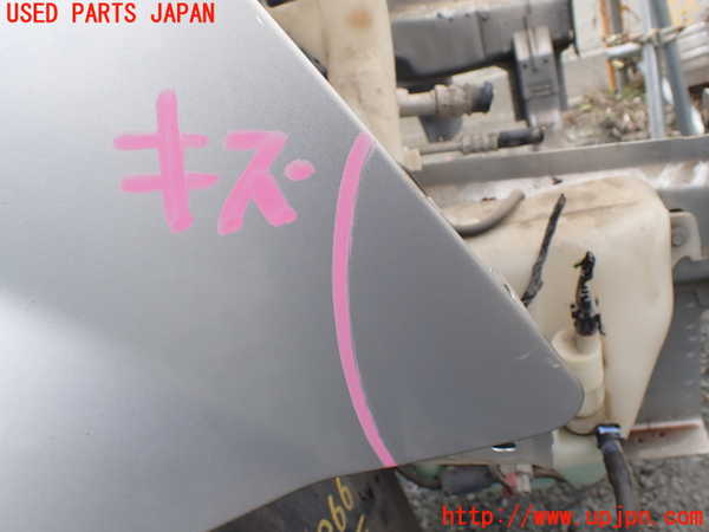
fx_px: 614
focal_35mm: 30
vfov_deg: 46.8
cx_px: 354
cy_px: 266
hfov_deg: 60.0
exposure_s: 1/320
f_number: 3.2
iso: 100
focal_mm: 5.4
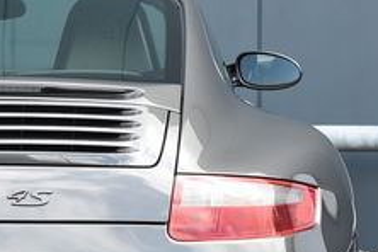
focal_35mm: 249
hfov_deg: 8.2
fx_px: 2614
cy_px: 69
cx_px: -34
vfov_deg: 5.5
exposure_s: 1/320
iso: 800
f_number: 8
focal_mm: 48
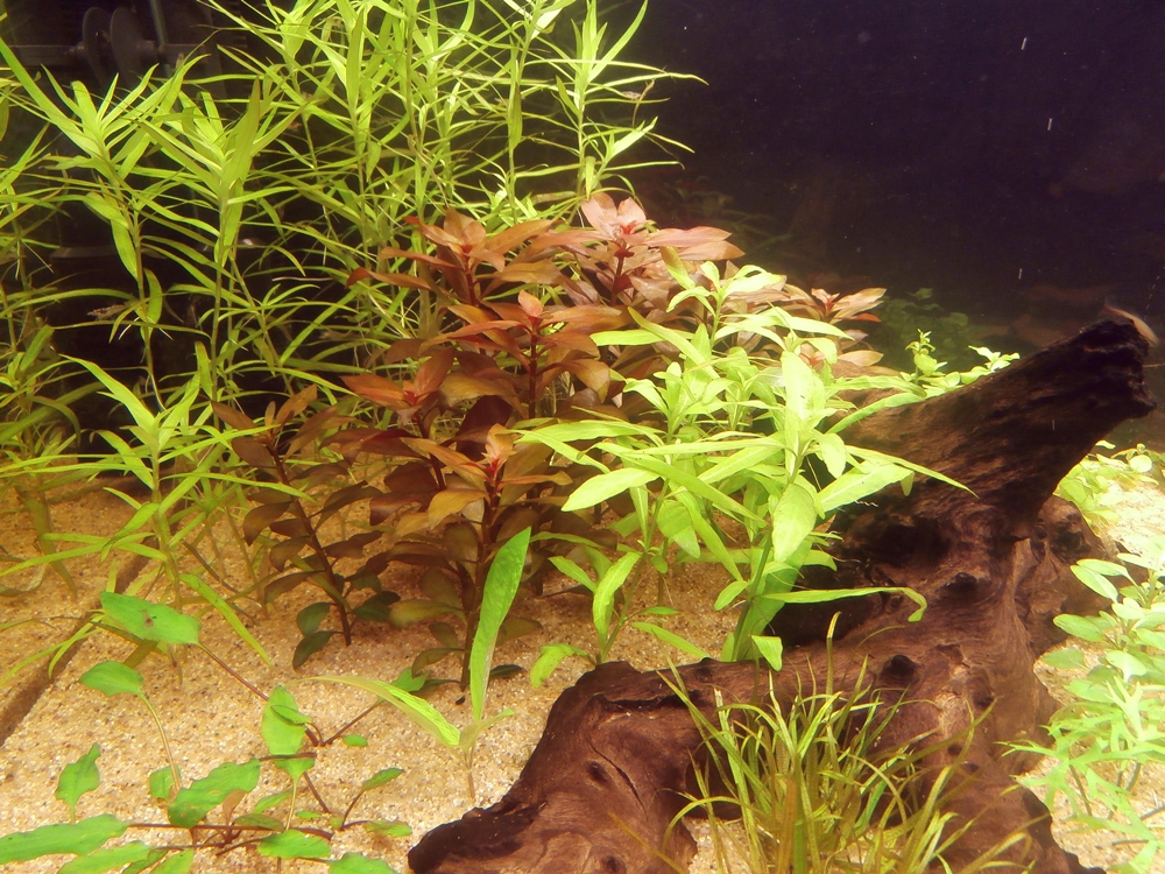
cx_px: 582
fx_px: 808
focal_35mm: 24
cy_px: 437
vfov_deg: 56.8
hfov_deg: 71.6
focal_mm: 4.2
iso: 200
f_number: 3
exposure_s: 1/15
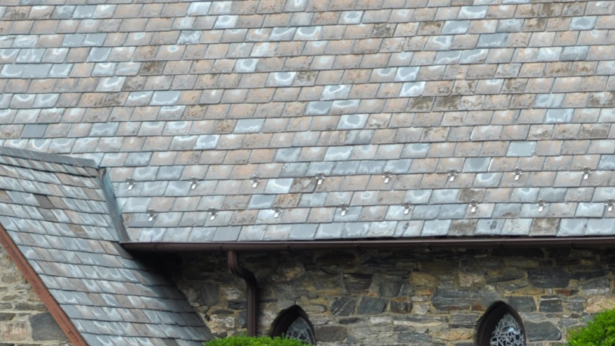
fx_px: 3229
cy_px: 251
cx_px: 538
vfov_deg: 6.1
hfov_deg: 10.8
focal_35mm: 198
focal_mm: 40
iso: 100
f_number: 4
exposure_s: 1/160
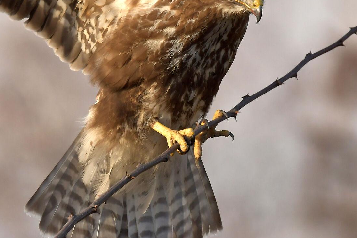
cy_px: 101
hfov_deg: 1.6
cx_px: 145
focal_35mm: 1252
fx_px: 12411
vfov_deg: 1.1
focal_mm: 380
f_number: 8
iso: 640
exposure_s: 1/1000
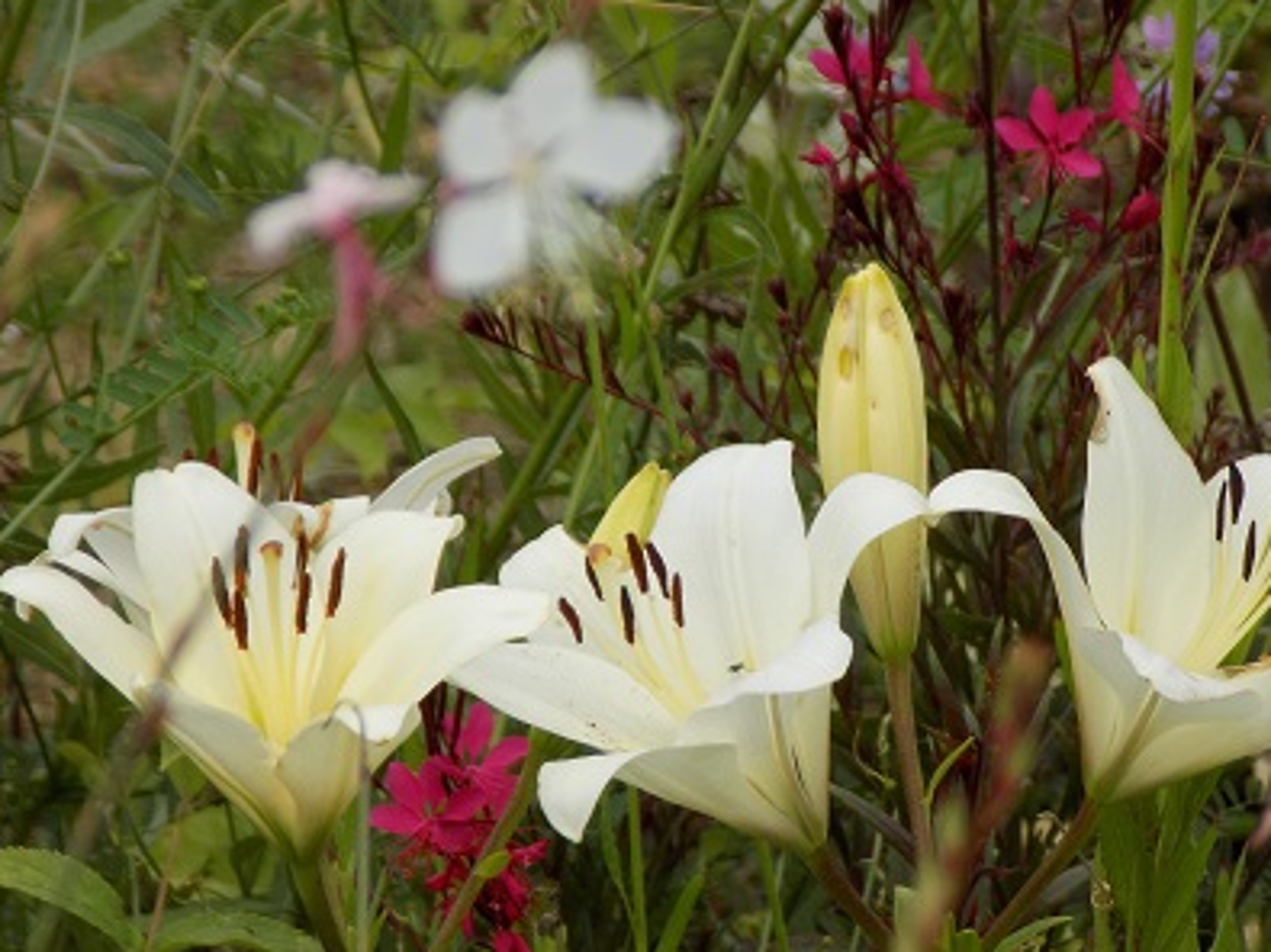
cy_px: 511
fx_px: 14132
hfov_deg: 5.1
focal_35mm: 385
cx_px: 747
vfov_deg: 3.9
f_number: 5.9
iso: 80
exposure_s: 1/320
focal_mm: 56.4
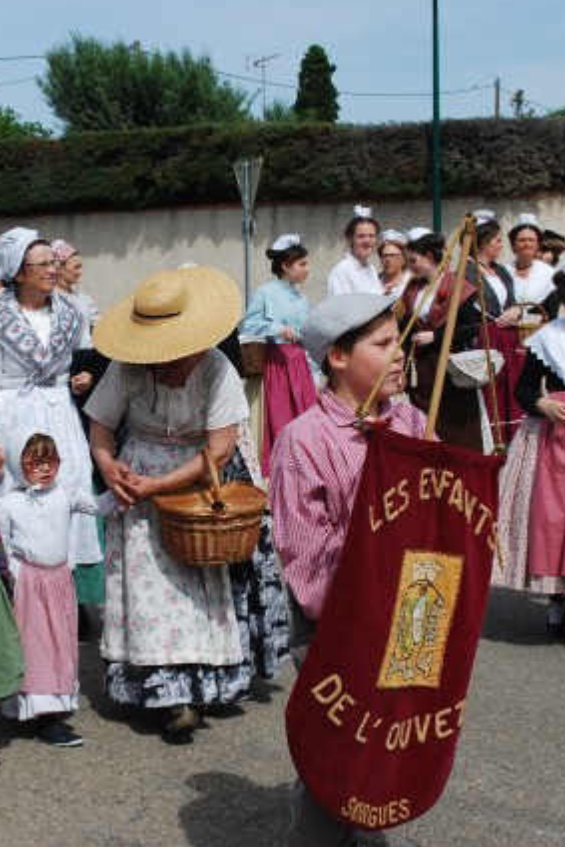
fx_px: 1599
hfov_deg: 19.8
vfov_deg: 29.6
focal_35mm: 68
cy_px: 421
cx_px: 98
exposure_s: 1/250
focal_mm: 30
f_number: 8
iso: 100
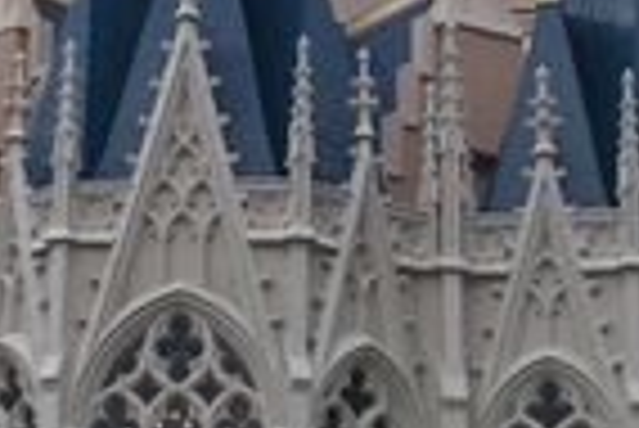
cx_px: 212
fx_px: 3074
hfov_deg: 11.9
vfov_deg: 7.9
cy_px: -117
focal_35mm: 173
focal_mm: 7.9
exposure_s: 1/125
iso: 64
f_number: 3.4
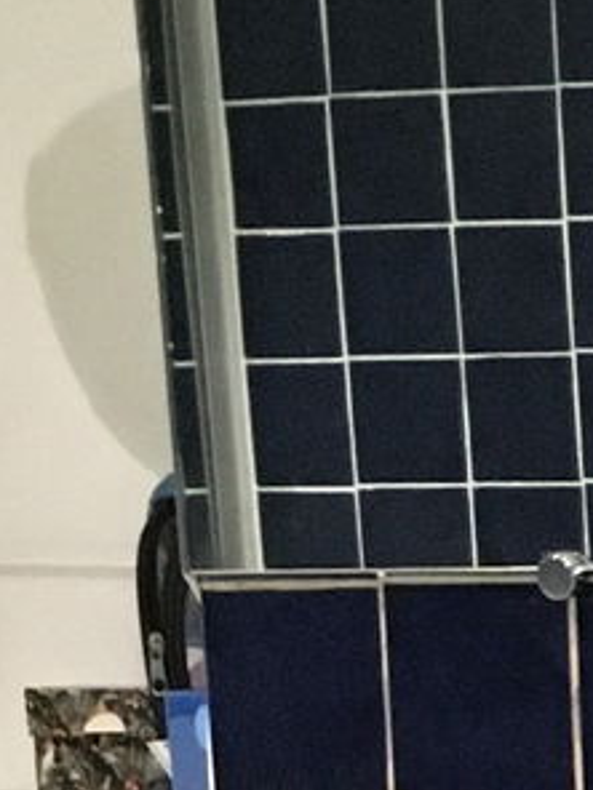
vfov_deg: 8.6
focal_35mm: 209
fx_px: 4774
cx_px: 1400
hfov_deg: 6.7
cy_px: 1950
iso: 250
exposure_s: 1/17
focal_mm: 4.15
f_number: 2.2
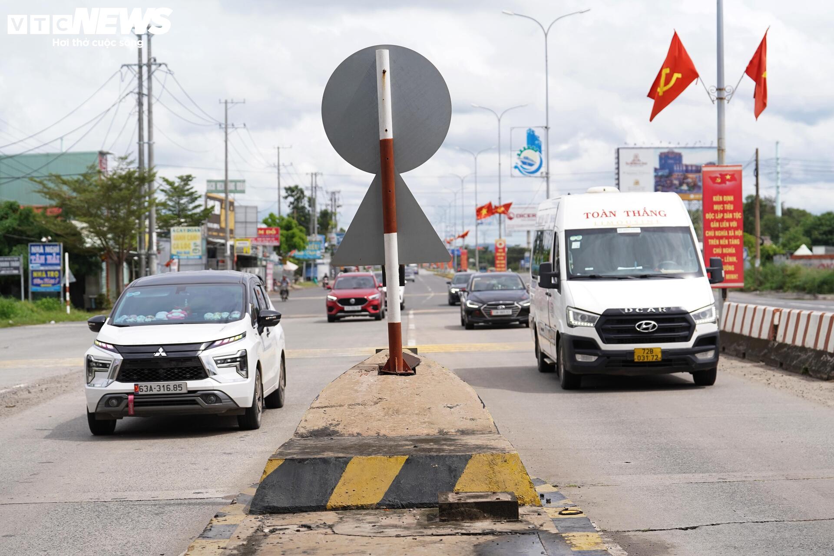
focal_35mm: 70
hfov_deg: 28.8
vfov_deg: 19.5
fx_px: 1622
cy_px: 278
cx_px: 417
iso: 250
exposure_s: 1/2000
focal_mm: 70
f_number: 4
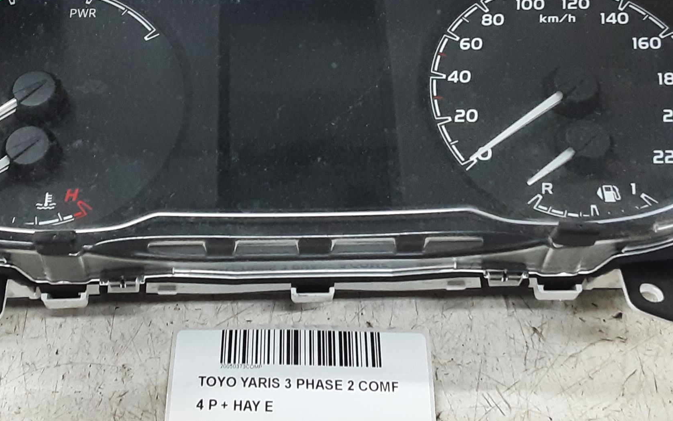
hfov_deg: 36.2
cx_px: 283
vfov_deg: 22.7
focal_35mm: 56
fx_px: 1027
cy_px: 59
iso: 200
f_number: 1.9
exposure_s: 1/50
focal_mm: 2.91
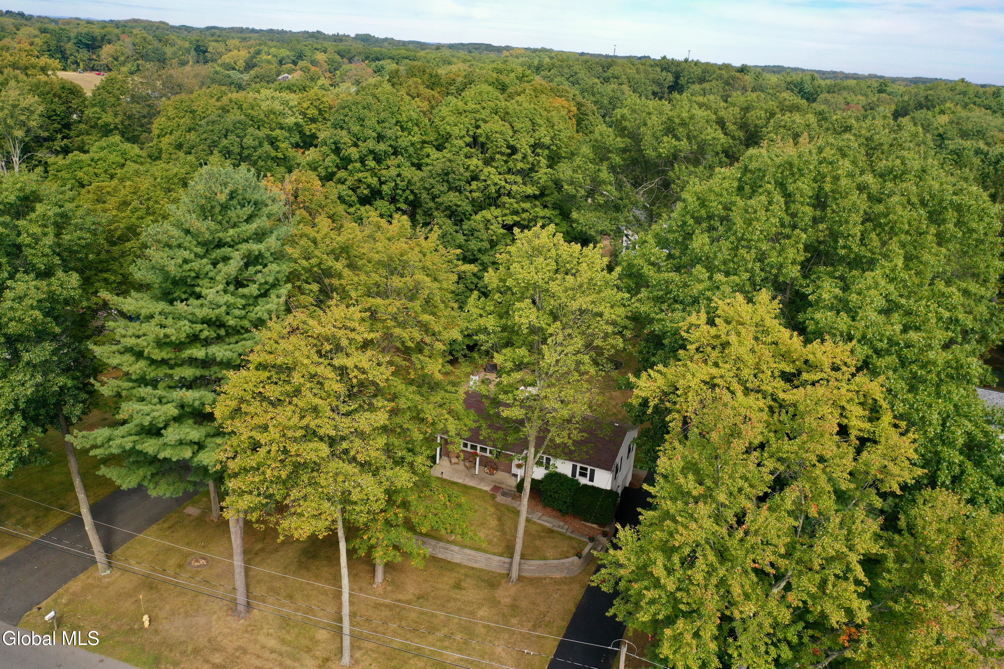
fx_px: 781
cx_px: 502
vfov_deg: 46.4
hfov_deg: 65.5
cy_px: 334
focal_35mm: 28
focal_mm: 10.26
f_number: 3.2
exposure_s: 1/40
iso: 100
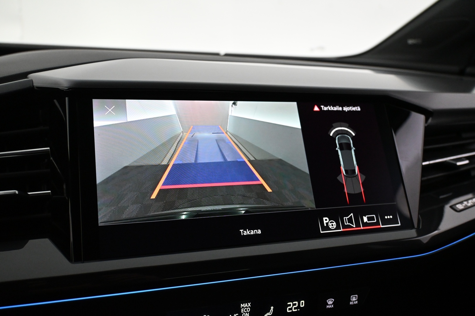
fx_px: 445
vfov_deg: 39.1
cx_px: 238
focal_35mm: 34
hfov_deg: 56.1
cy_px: 158
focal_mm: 22.5
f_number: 4
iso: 2800
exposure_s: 1/125
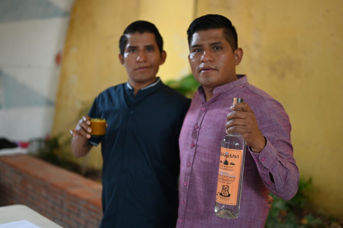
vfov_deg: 27.0
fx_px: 476
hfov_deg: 39.6
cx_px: 172
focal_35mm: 50
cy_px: 114
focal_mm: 50
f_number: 1.8
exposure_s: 1/60
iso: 280
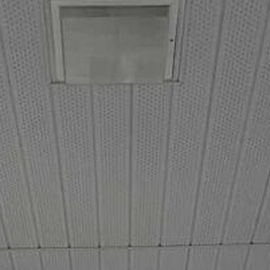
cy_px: 611
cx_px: 94
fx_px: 1032
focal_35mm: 117
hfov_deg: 14.9
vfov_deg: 12.3
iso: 125
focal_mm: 4.25
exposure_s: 1/99
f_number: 1.8
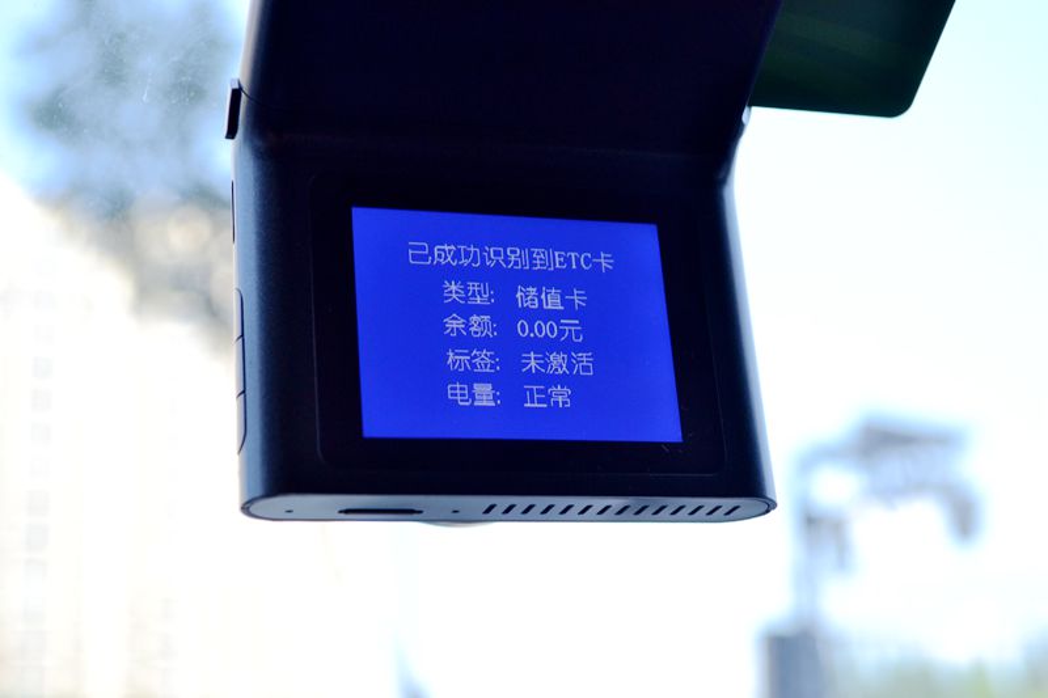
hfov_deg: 33.4
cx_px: 524
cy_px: 349
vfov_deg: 22.6
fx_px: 1746
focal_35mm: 60
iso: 220
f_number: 5.6
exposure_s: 1/125
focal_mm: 40
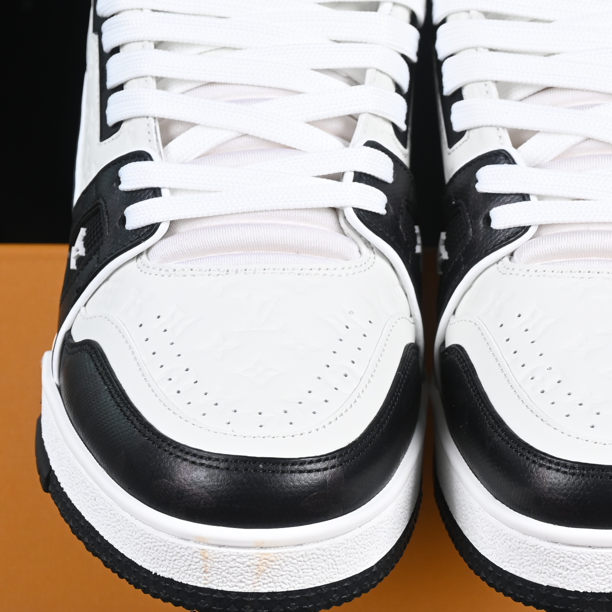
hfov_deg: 11.0
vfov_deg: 11.1
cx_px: 411
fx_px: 3160
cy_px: 315
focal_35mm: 158
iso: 160
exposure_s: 1/60
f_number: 7.1
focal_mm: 50
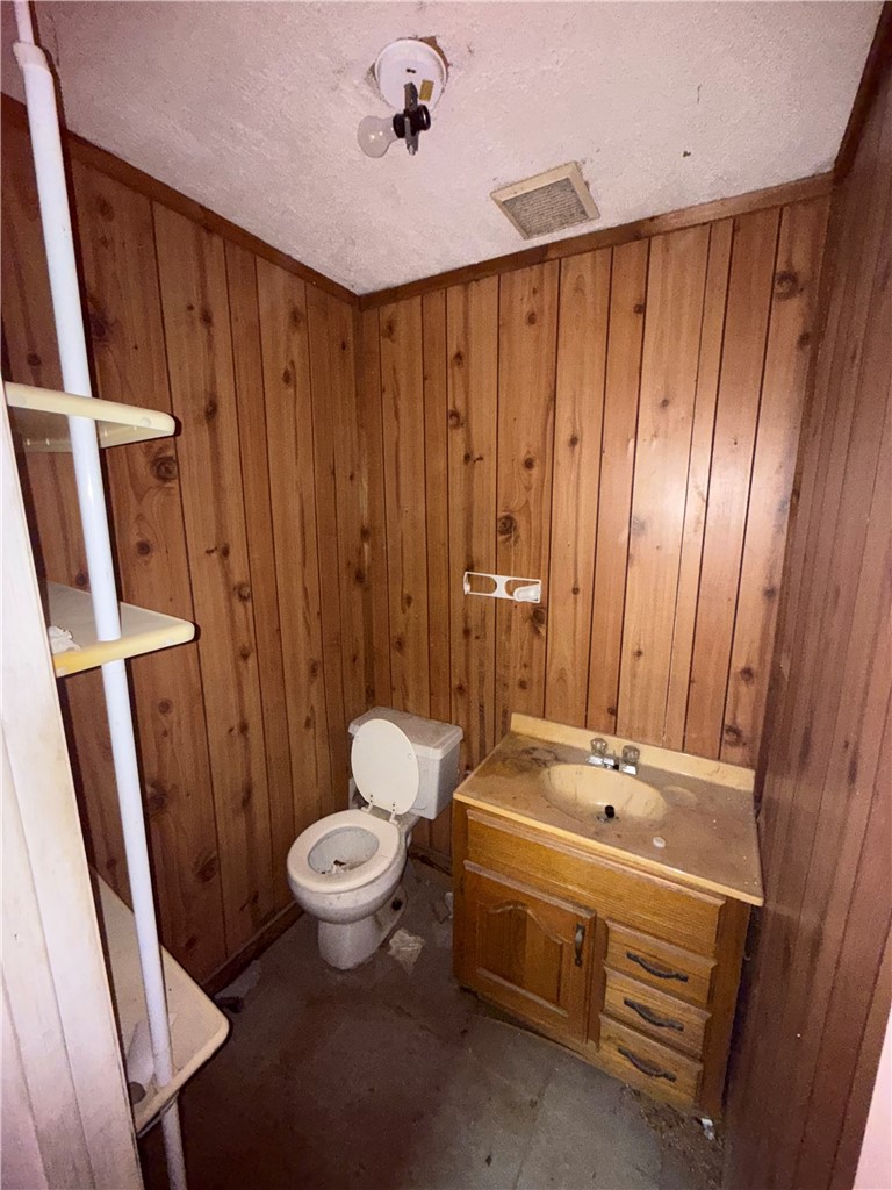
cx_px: 446
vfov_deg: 102.1
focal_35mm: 14
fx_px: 481
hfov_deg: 85.7
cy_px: 595
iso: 400
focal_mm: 2.22
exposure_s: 1/26
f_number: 2.2
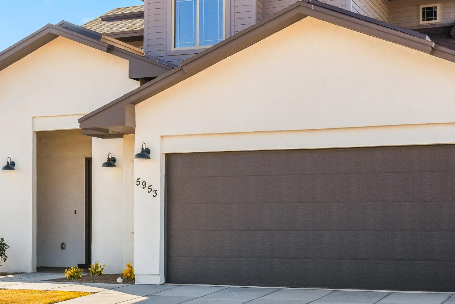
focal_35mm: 74
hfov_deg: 26.9
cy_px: 196
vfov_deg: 18.4
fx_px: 935
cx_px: 103
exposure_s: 1/250
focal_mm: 31
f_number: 11
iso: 640
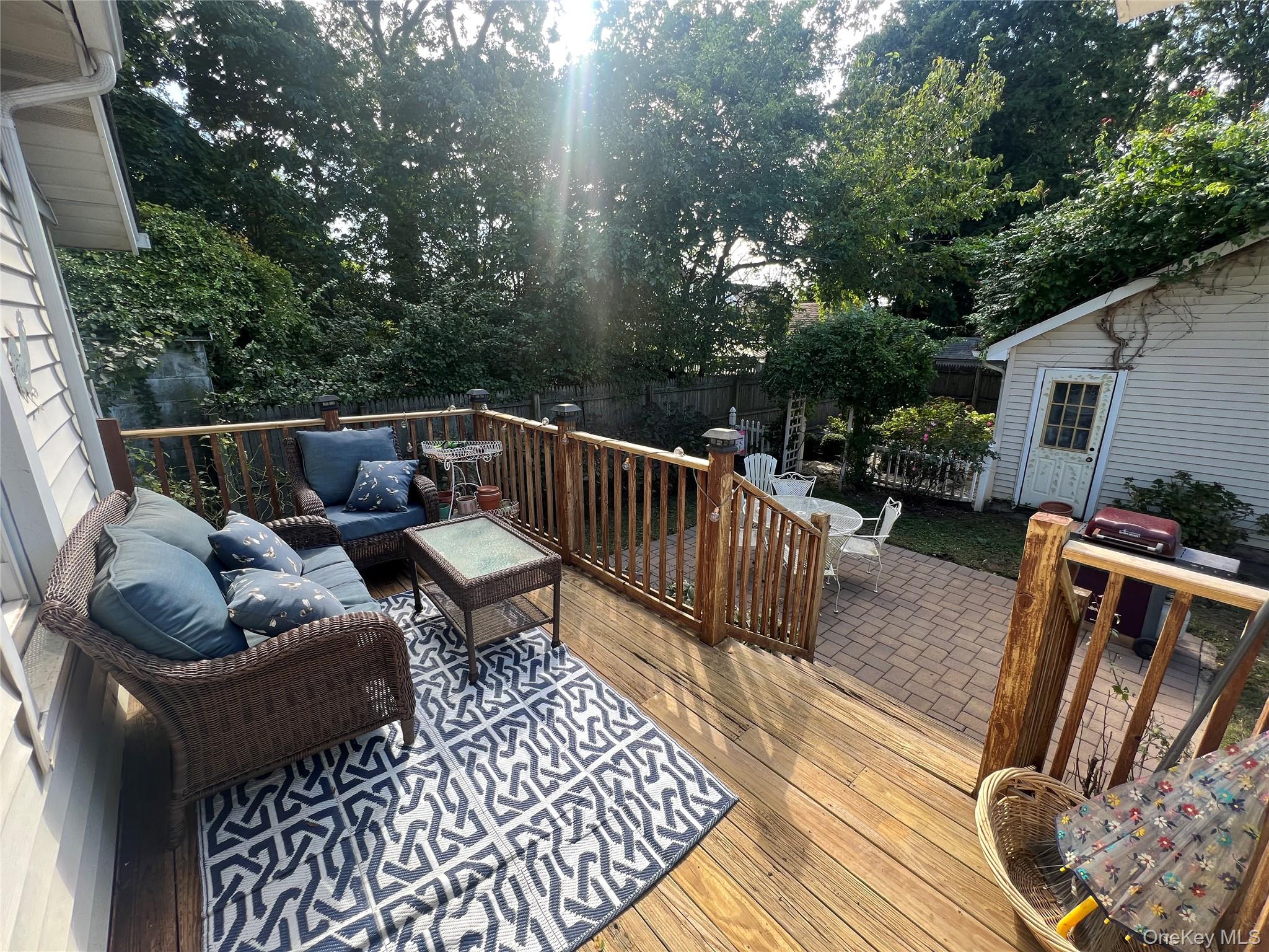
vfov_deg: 89.9
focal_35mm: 13
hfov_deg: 106.2
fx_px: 477
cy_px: 476
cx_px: 634
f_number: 1.8
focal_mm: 1.57
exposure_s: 1/206
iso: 32
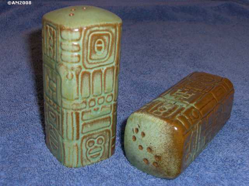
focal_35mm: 55
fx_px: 396
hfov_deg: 34.9
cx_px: 124
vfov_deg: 26.6
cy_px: 93
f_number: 6.8
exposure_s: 1/30
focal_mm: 11.5
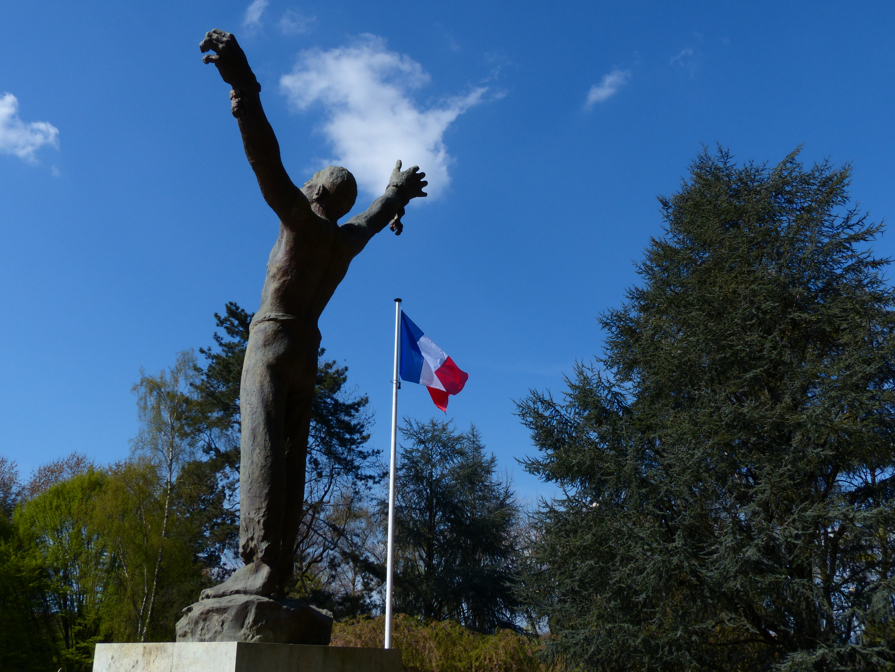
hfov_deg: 50.1
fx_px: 957
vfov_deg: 38.7
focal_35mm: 37
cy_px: 336
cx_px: 448
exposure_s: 1/1000
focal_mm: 6.6
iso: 100
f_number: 5
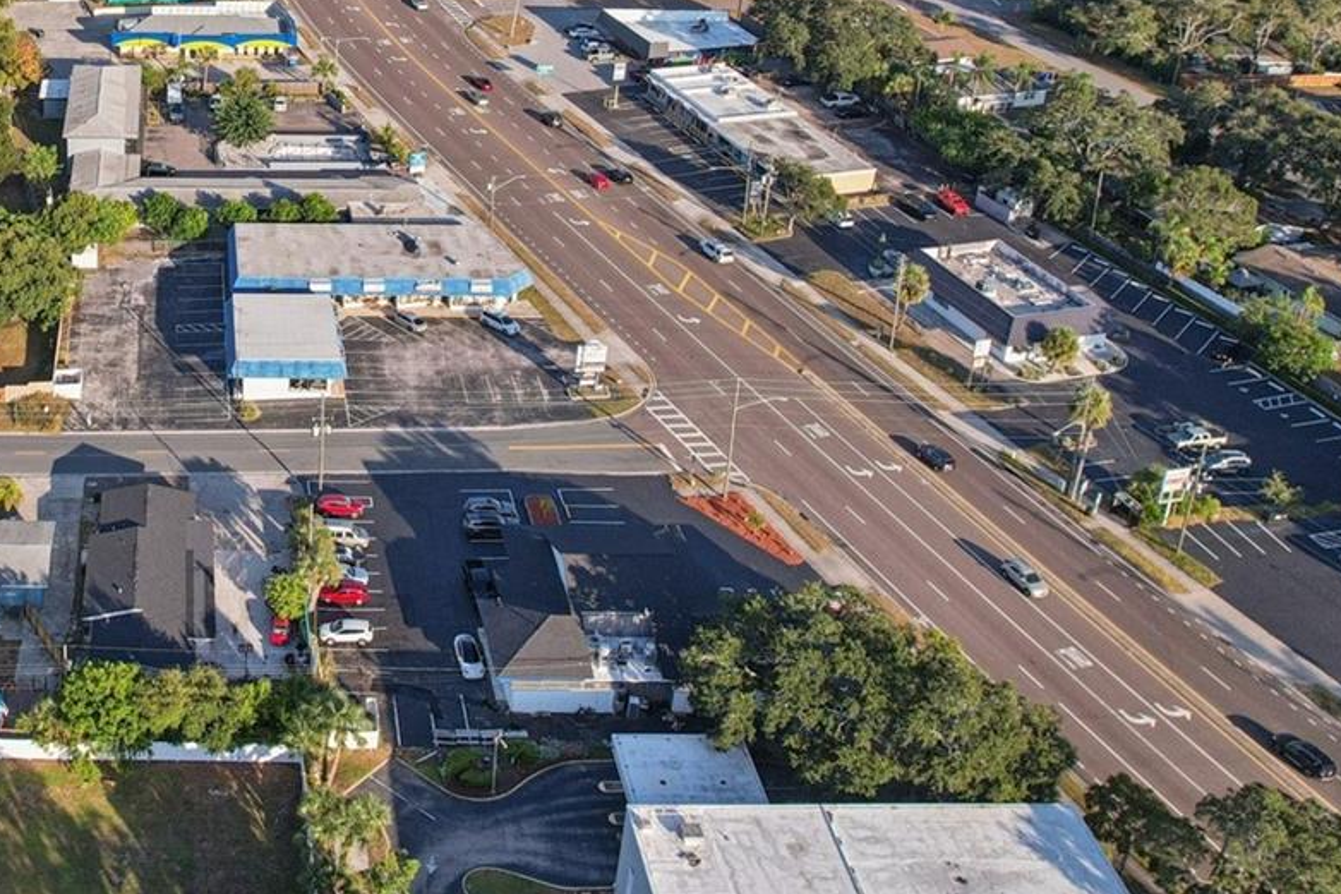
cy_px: 136
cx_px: 153
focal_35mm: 45
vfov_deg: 29.0
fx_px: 1676
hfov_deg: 40.5
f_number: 2.8
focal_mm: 8.4
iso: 100
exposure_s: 1/1250
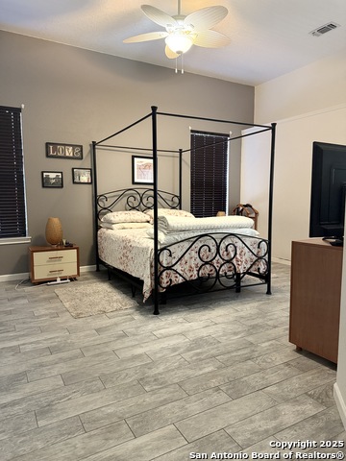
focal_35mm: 24
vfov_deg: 71.6
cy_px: 230
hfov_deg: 56.8
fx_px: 320
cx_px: 173
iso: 500
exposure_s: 1/60
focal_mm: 6.76
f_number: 1.78
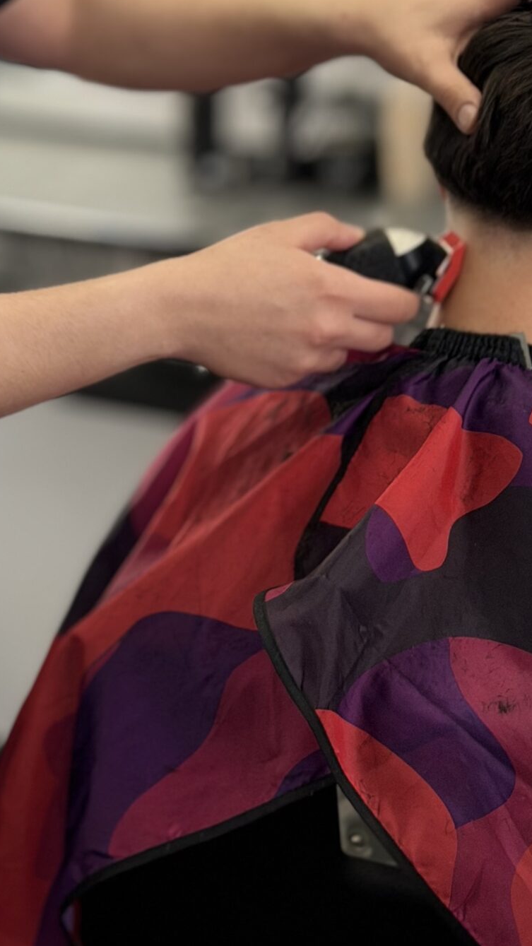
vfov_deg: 20.9
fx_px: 2508
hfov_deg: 12.0
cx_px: 48
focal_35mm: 100
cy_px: 71
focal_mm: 6.76
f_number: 1.78
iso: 64
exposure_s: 1/213
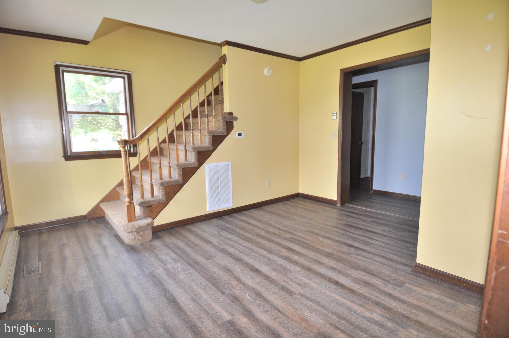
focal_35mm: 18
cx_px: 254
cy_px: 169
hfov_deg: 90.1
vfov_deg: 67.2
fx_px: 254
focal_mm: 12
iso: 450
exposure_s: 1/60
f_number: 4
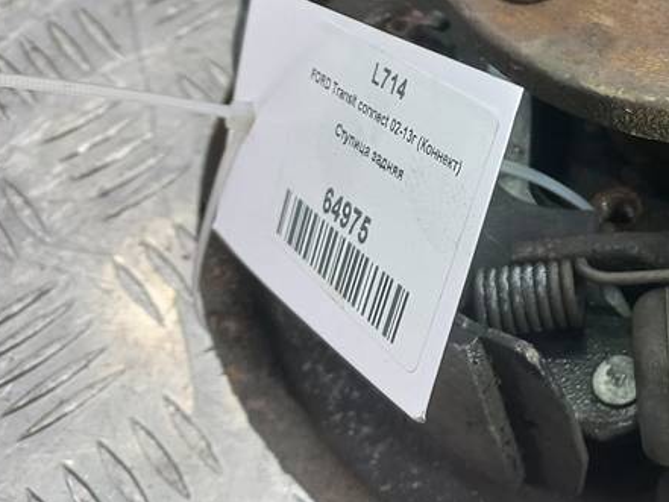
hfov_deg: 29.9
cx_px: 733
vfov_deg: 25.0
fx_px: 1121
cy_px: 144
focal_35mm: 58
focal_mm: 4.6
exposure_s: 1/50
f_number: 1.8
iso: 160
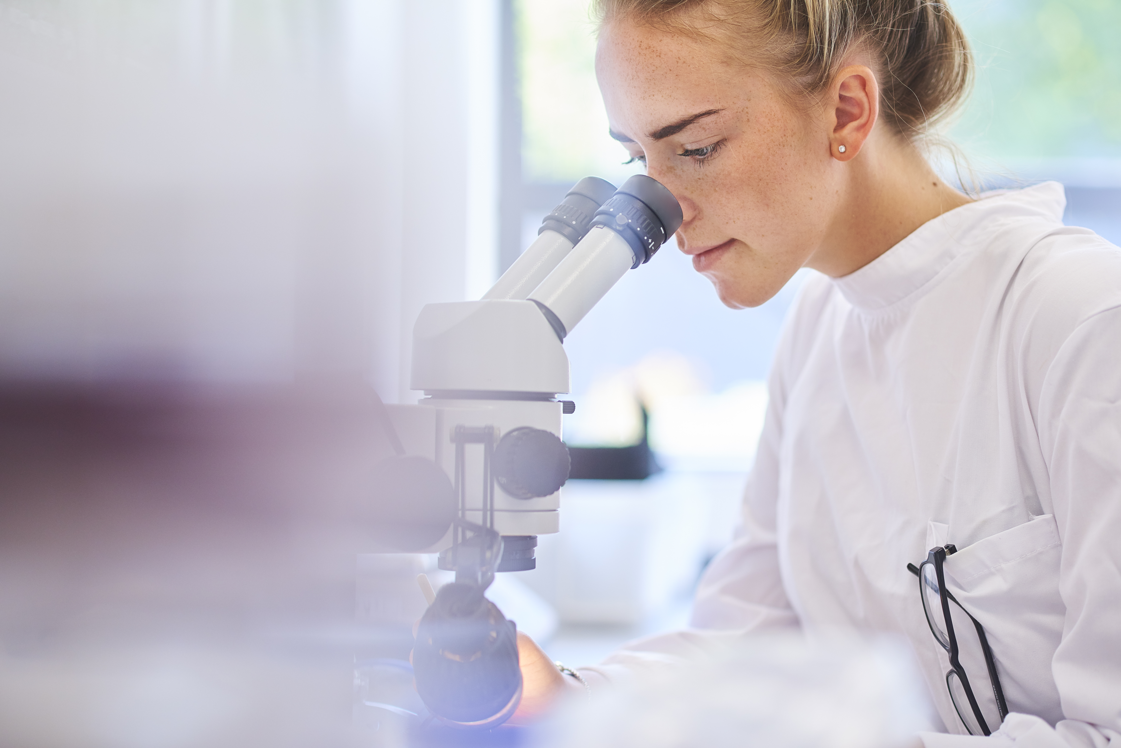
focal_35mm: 85
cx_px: 560
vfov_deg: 16.1
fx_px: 2647
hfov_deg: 23.9
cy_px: 374
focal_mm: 85
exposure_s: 1/320
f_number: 2.5
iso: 500
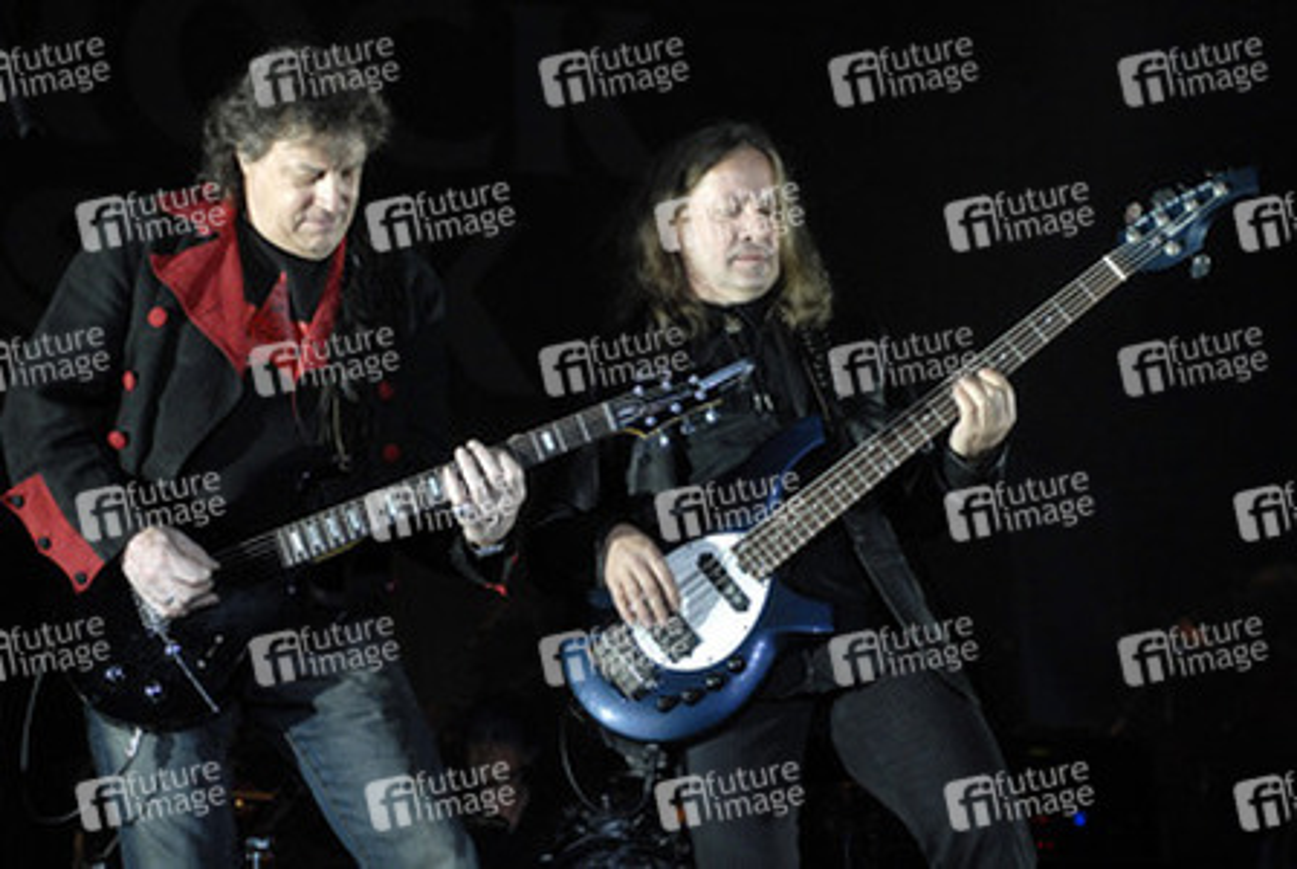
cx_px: 648
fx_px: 3788
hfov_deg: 19.4
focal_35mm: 105
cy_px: 434
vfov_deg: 13.1
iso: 800
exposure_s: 1/125
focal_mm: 70
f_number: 5.6
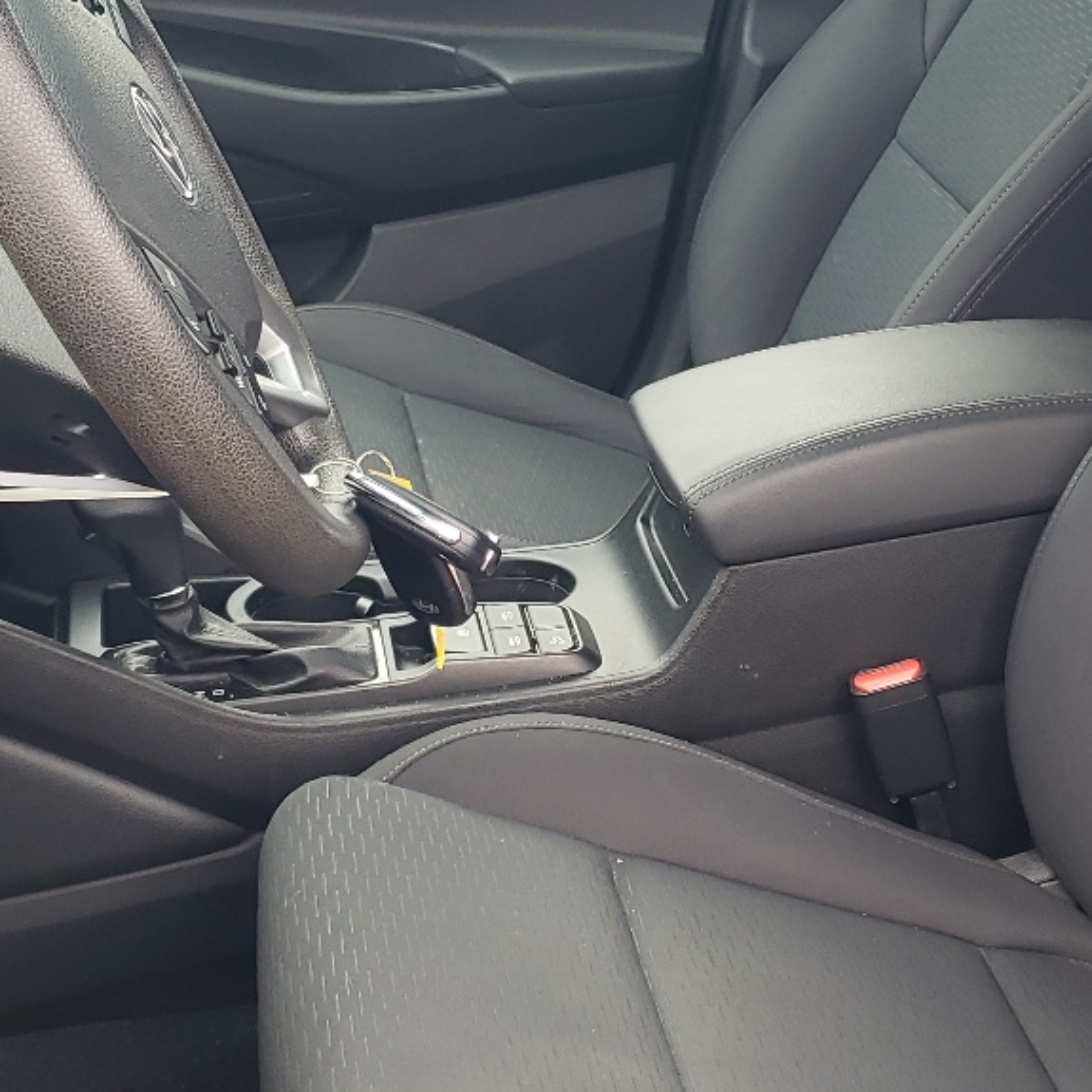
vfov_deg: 26.9
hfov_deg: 26.8
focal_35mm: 64
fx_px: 2284
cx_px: 642
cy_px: 608
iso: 60
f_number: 1.5
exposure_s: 1/50
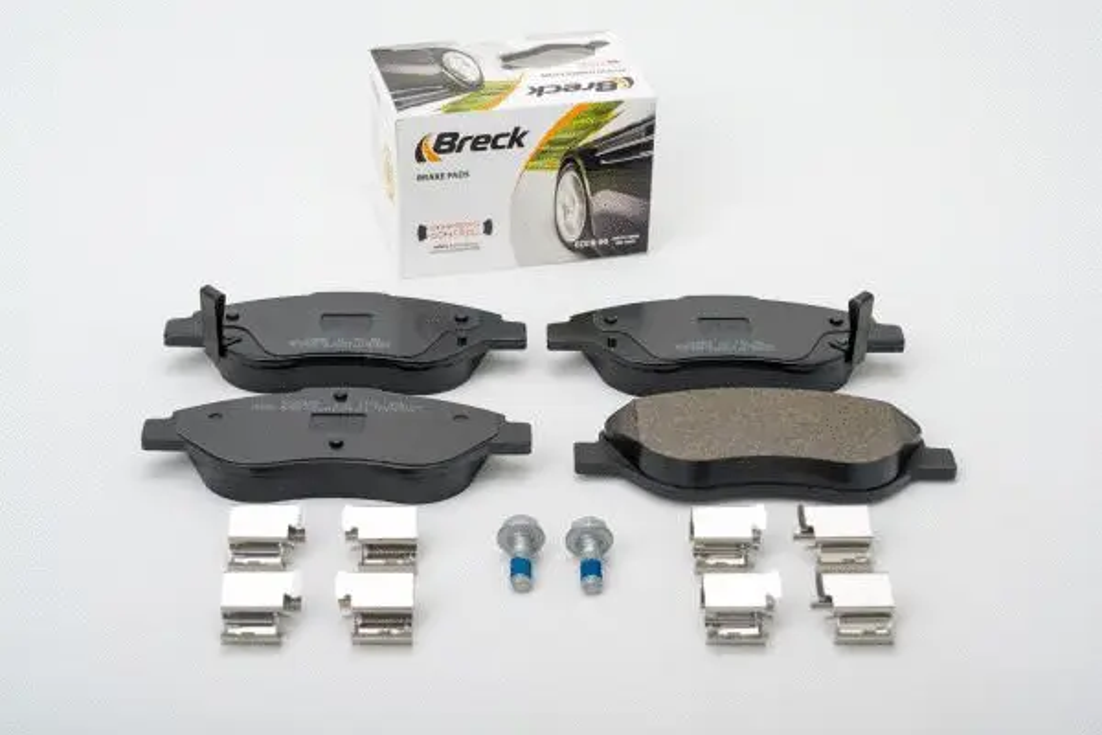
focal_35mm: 70
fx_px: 2143
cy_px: 368
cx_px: 551
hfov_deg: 28.8
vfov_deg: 19.5
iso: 64
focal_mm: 70
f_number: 10
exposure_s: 1/160
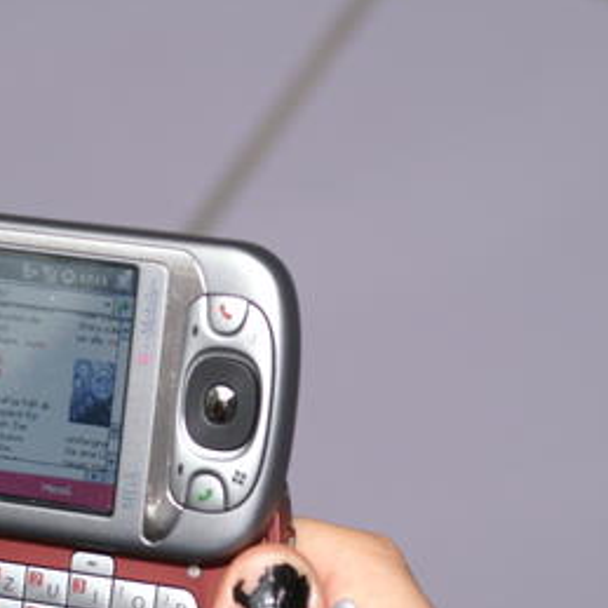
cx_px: -2
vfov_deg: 9.2
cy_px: 493
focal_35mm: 189
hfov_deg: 9.2
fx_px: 3756
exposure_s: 1/60
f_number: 5.6
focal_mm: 60
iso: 200
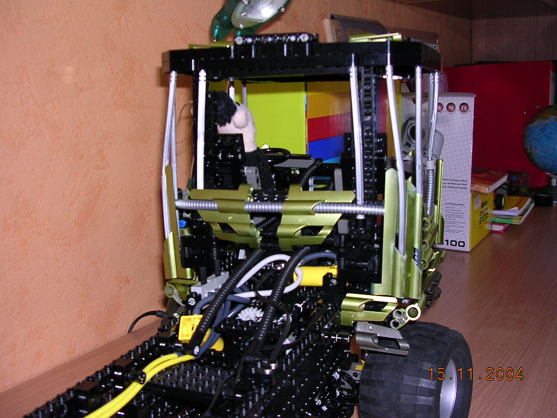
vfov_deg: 37.7
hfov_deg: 49.0
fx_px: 611
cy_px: 209
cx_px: 278
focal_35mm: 38
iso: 100
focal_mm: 5.8
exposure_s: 1/60.1
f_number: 2.8
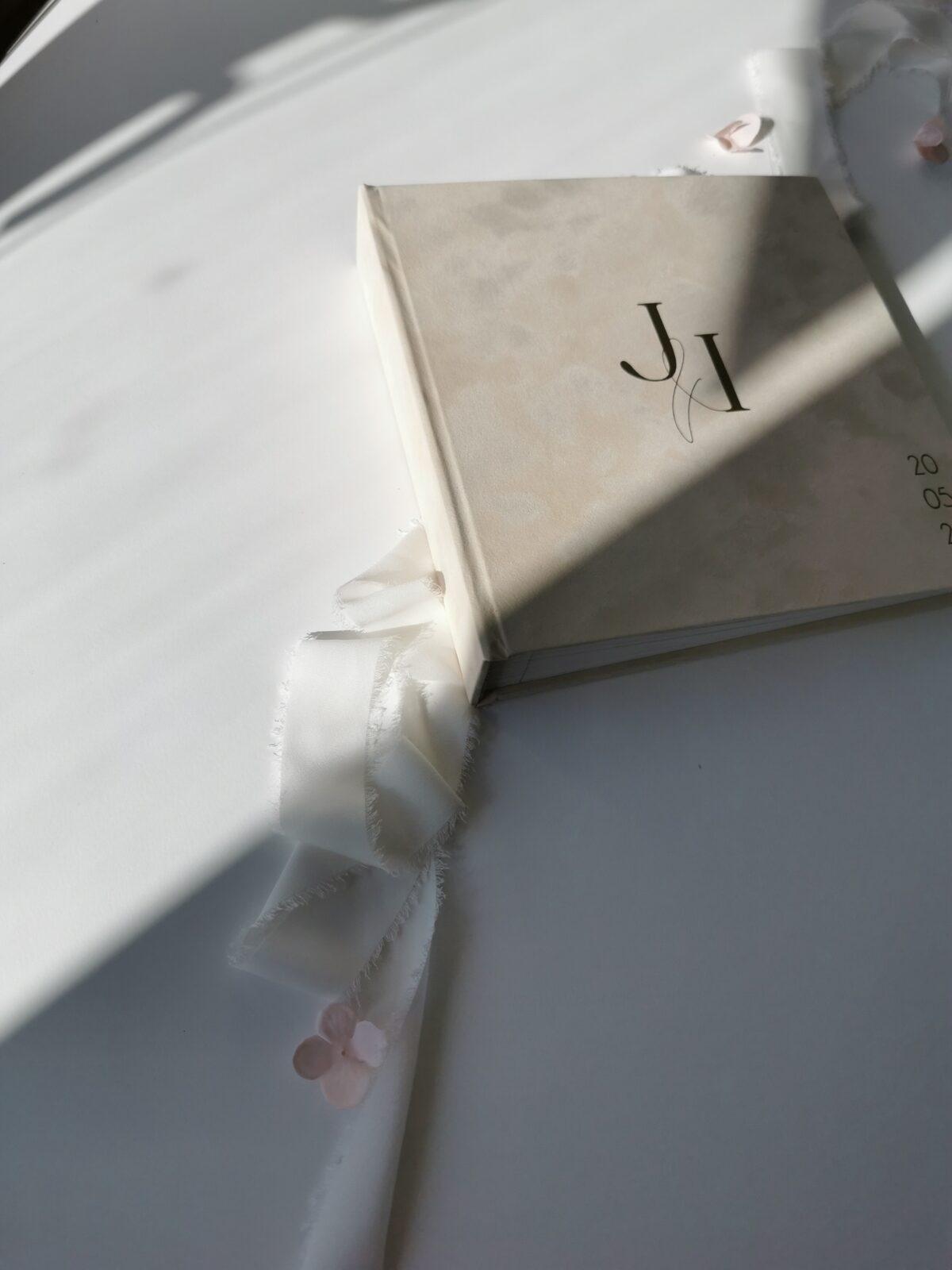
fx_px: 990
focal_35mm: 27
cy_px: 635
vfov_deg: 65.3
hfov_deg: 51.4
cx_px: 476
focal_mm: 5.56
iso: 50
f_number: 1.6
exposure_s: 1/3509
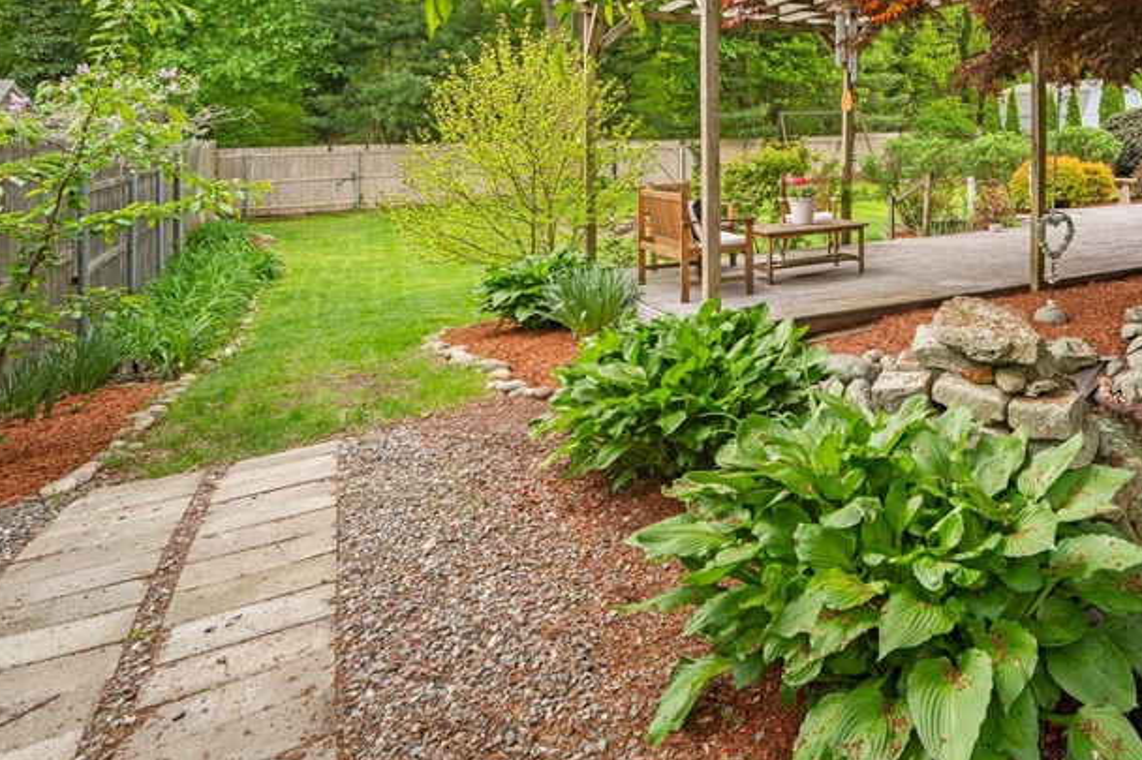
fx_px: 793
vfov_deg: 48.0
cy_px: 136
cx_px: 900
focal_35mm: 25
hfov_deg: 65.6
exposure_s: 1/15
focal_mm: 14
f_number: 7.1
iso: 100
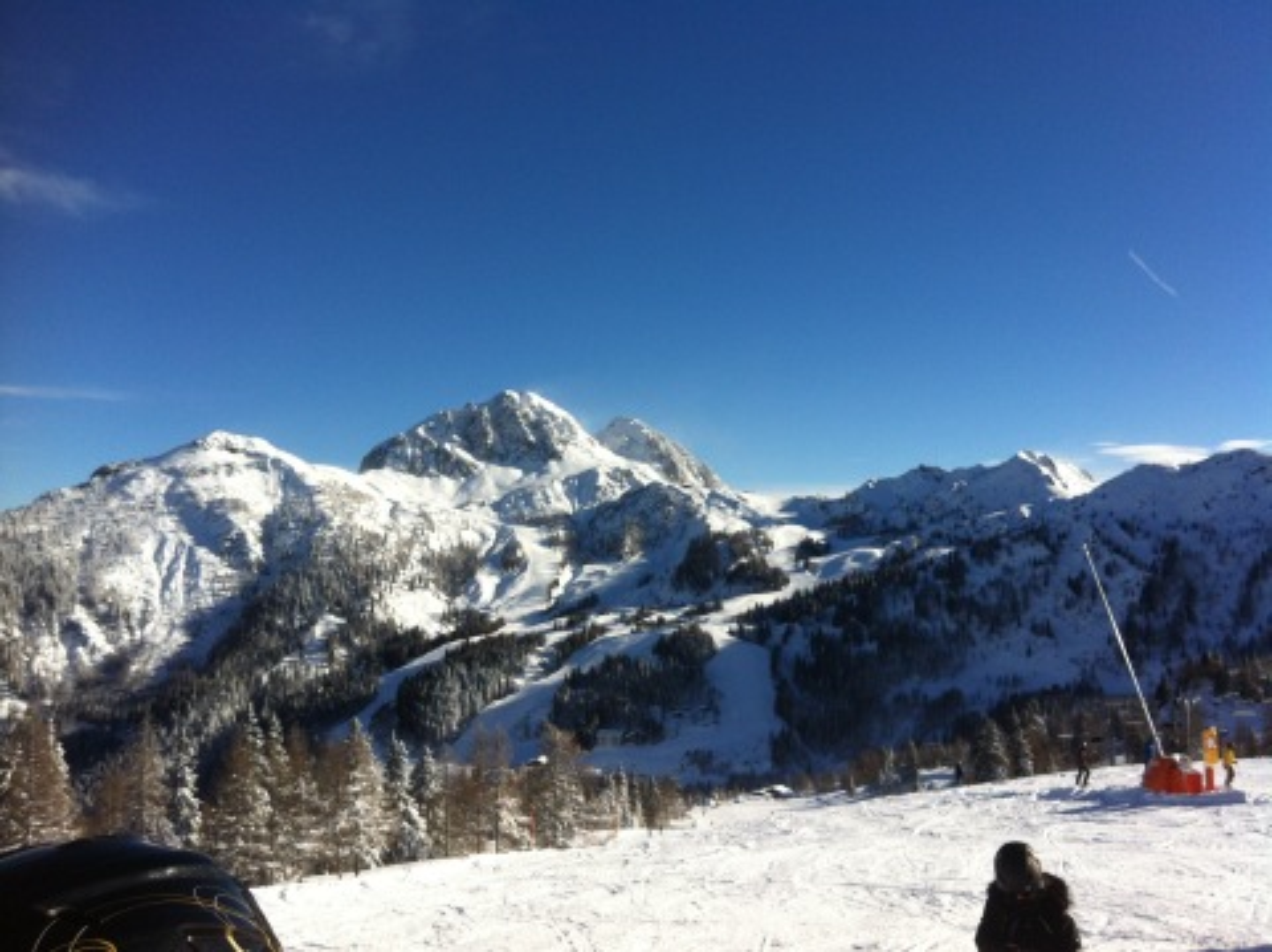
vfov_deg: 40.6
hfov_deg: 52.7
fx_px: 1285
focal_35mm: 35
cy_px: 476
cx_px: 636
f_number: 2.8
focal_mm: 3.85
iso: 80
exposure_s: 1/2320
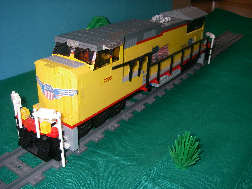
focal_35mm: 38
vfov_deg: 37.7
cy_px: 94
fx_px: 277
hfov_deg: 49.0
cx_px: 126
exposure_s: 1/40
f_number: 3.3
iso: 200
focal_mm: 6.3
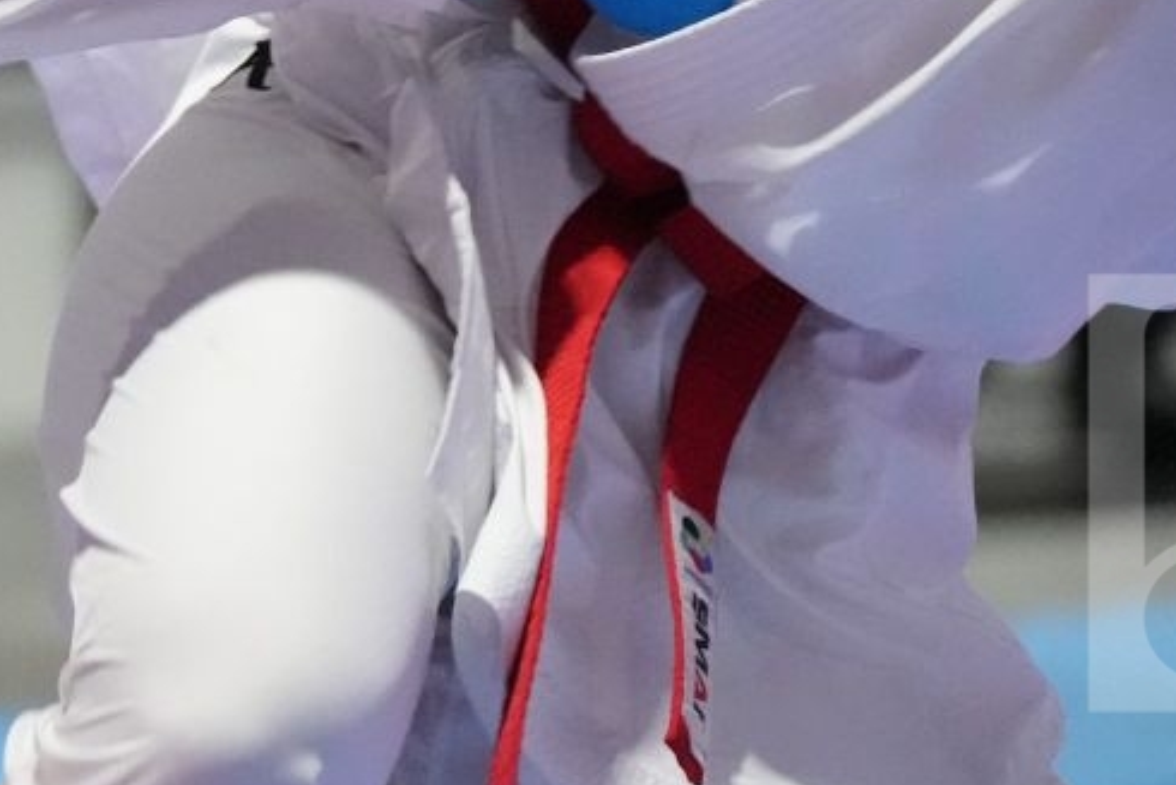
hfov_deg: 3.4
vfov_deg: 2.3
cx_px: -314
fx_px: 19801
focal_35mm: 606
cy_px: -360
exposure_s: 1/800
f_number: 2.8
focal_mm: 165
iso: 10000
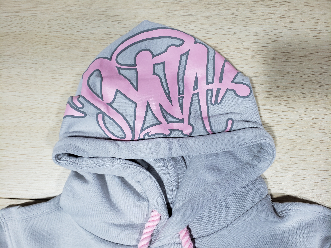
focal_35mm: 26
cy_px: 124
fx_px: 249
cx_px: 166
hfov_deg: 67.3
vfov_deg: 53.1
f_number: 2.4
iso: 80
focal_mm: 4.3
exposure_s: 1/100
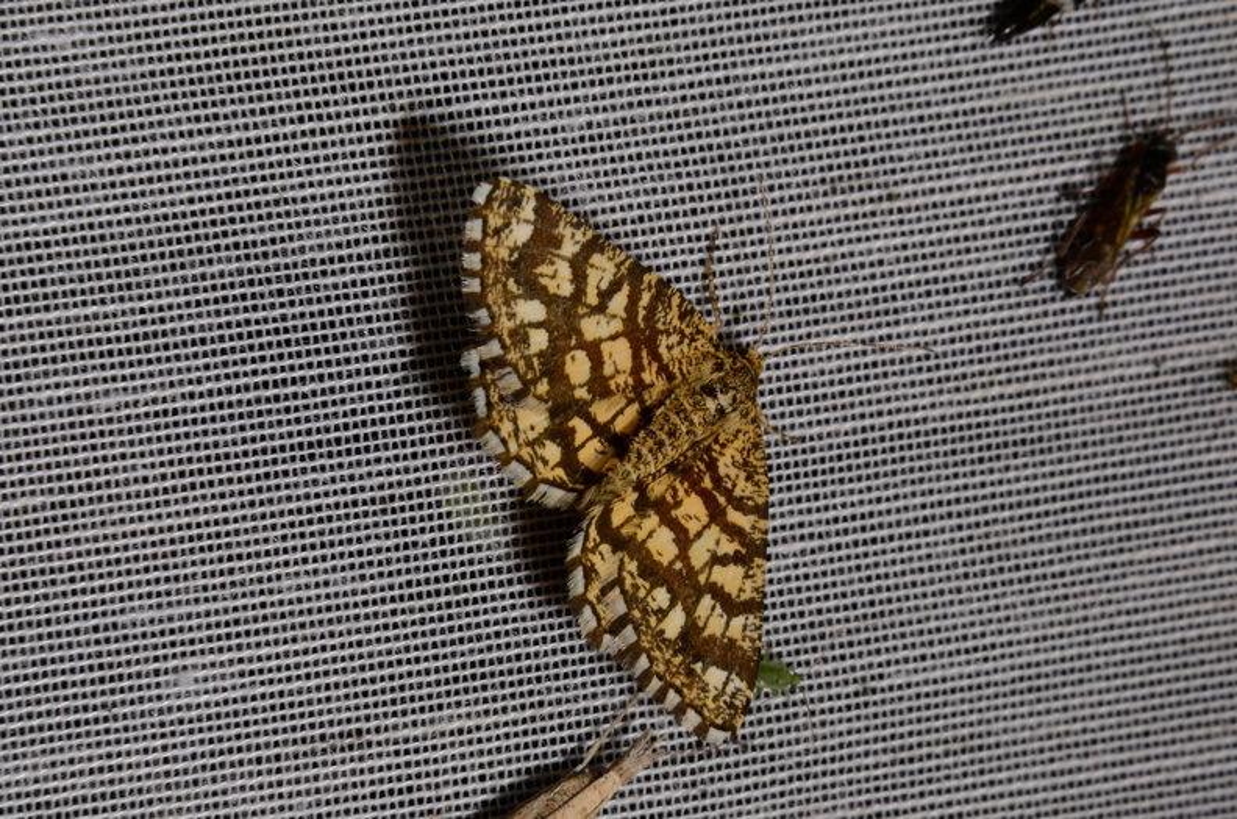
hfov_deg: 16.1
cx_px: 618
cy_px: 410
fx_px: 4371
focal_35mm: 128
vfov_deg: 10.7
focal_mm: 85
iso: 100
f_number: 25
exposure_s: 1/60
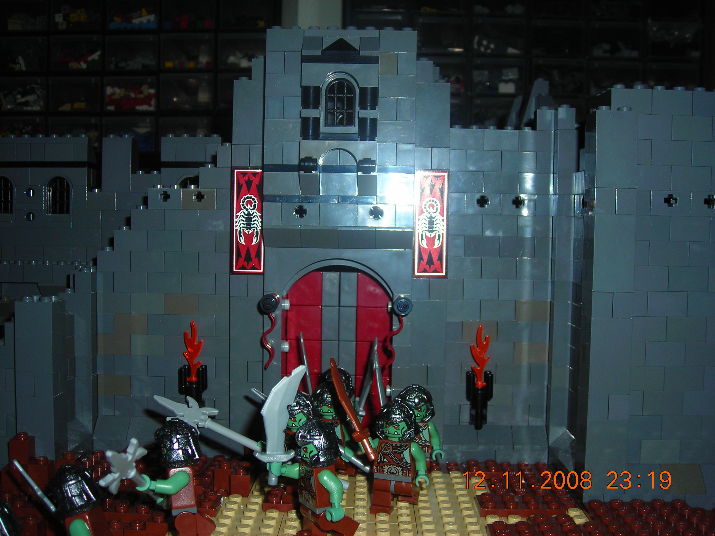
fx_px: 847
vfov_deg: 35.1
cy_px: 268
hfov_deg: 45.8
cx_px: 358
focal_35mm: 41
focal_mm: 6.8
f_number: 3.3
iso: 50
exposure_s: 1/60.1
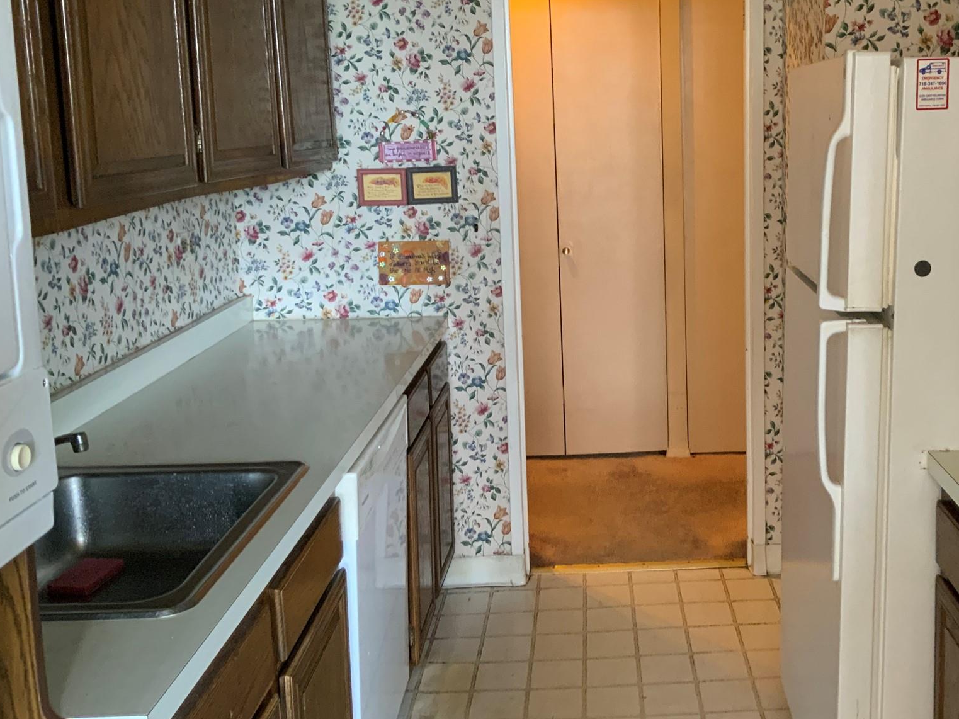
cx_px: 637
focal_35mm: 39
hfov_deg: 47.1
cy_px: 259
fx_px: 1080
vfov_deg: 36.6
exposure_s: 1/60
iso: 250
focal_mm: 3
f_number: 1.8
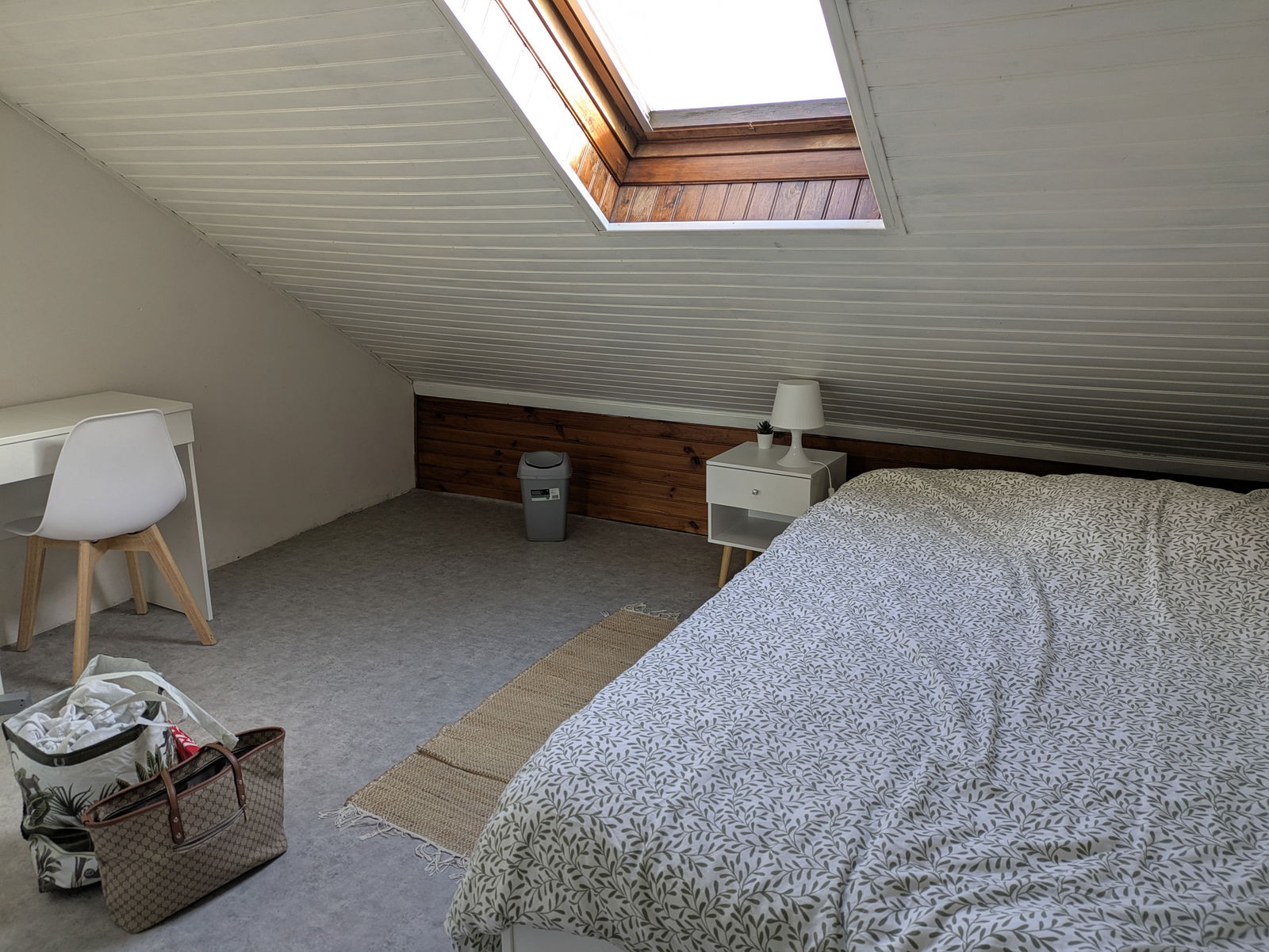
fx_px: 917
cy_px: 476
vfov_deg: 54.9
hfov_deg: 69.4
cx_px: 634
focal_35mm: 25
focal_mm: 5.43
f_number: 1.89
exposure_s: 1/50
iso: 39
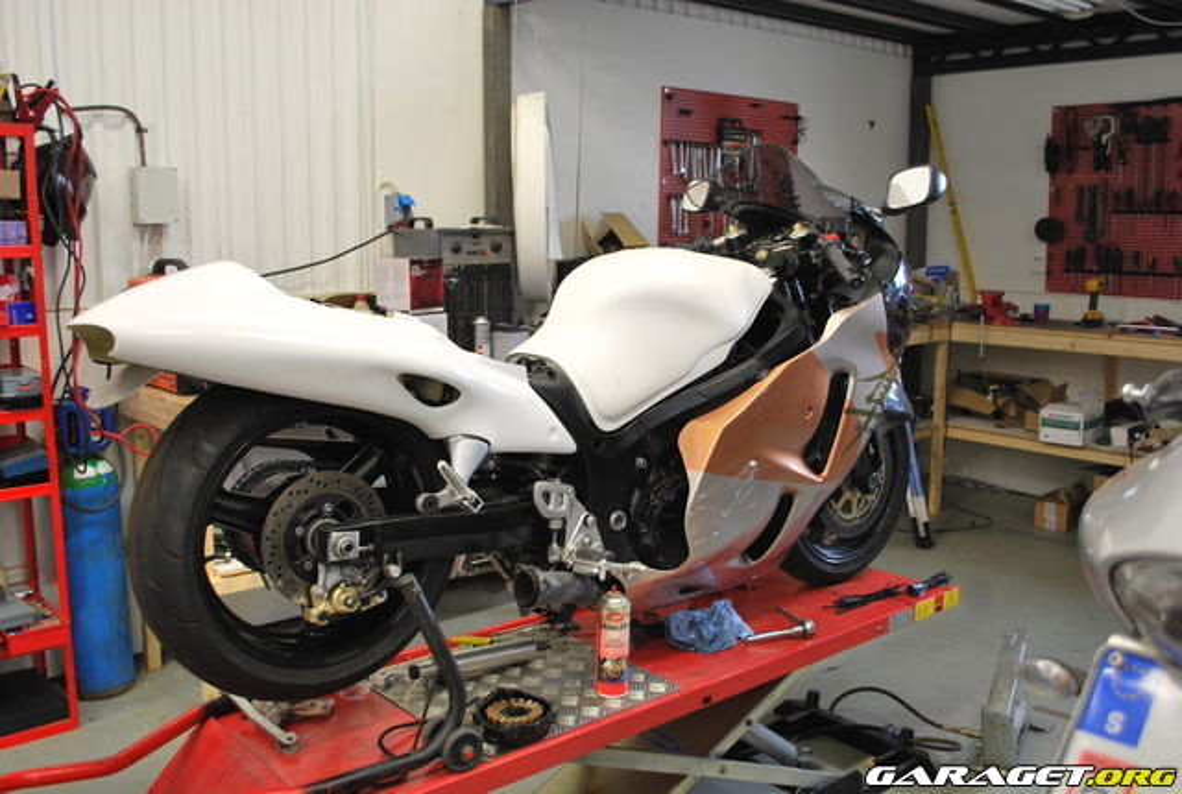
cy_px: 397
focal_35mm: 33
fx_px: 1086
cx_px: 591
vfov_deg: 40.2
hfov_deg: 57.1
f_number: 4
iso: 200
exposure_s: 1/40
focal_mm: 22
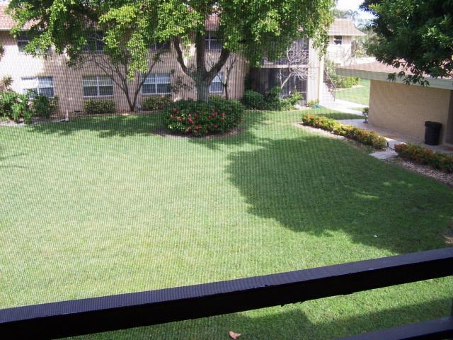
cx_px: 226
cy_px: 170
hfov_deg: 49.0
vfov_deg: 37.7
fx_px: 497
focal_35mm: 38
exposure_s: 1/180
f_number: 2.8
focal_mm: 6.3
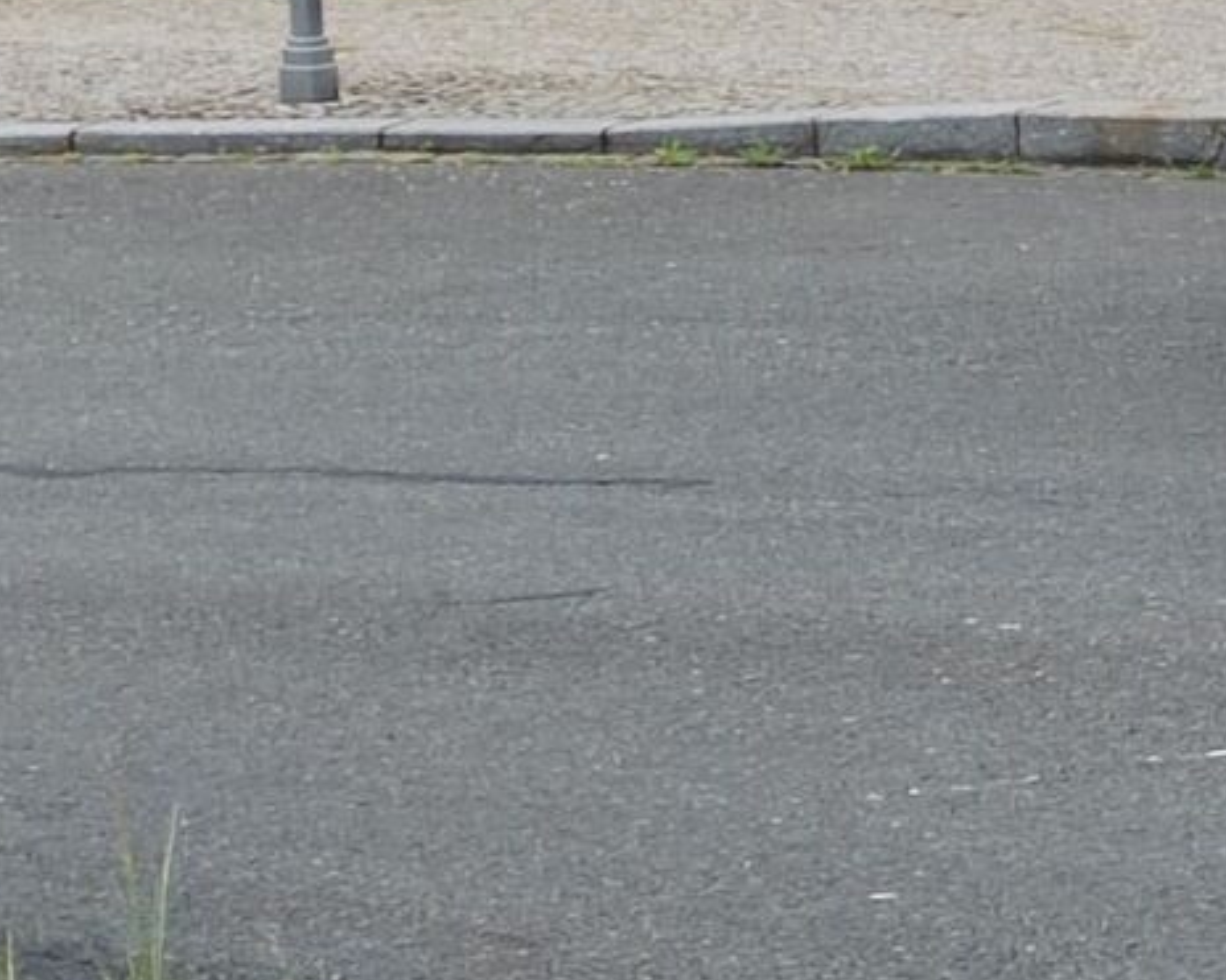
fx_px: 7908
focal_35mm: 218
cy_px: -584
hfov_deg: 8.4
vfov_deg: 7.0
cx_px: 2494
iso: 100
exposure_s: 1/220
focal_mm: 5.52
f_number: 1.9
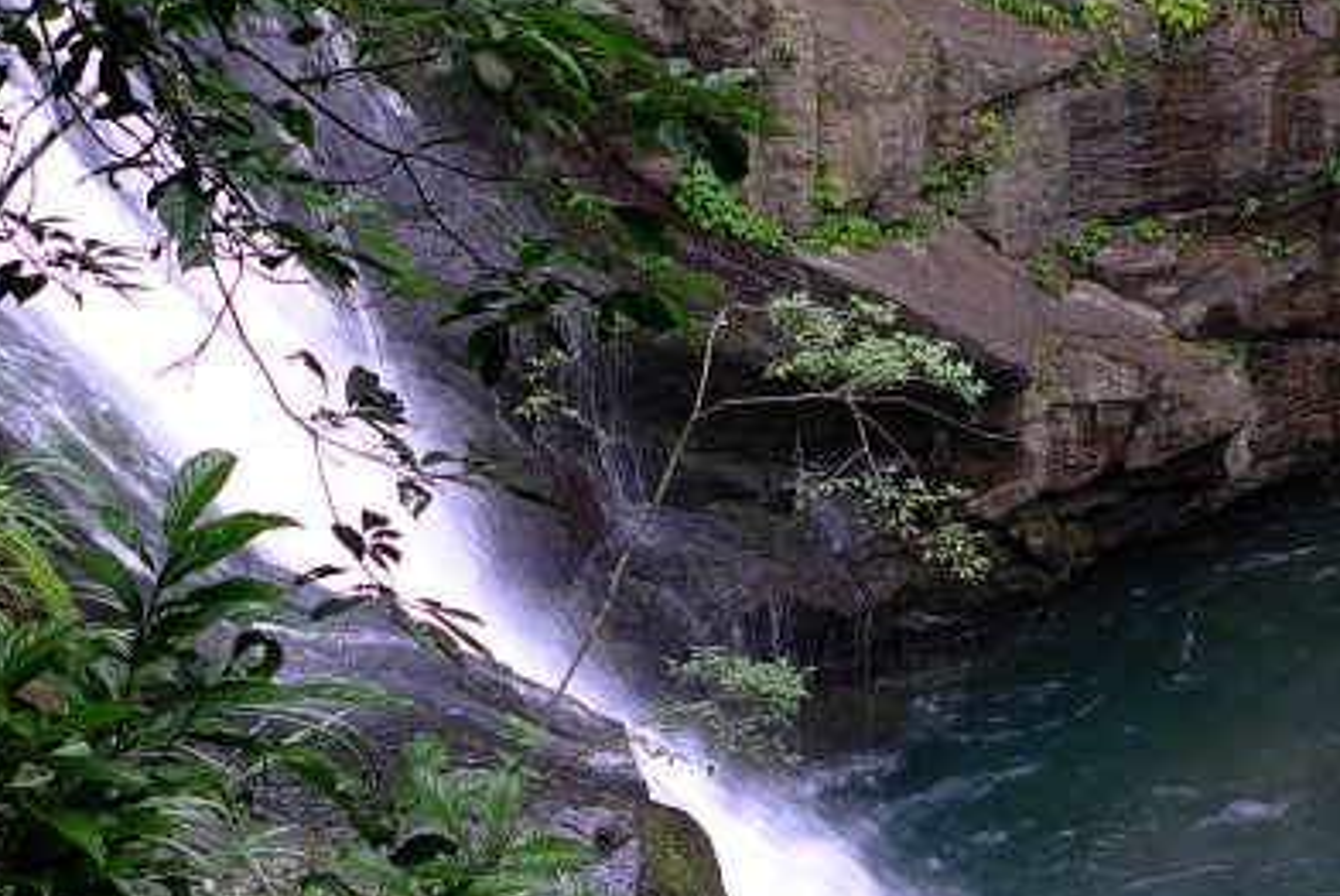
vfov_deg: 14.6
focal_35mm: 94
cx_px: 1015
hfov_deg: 21.5
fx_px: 3501
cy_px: 443
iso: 100
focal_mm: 24
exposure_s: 1/50
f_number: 2.8
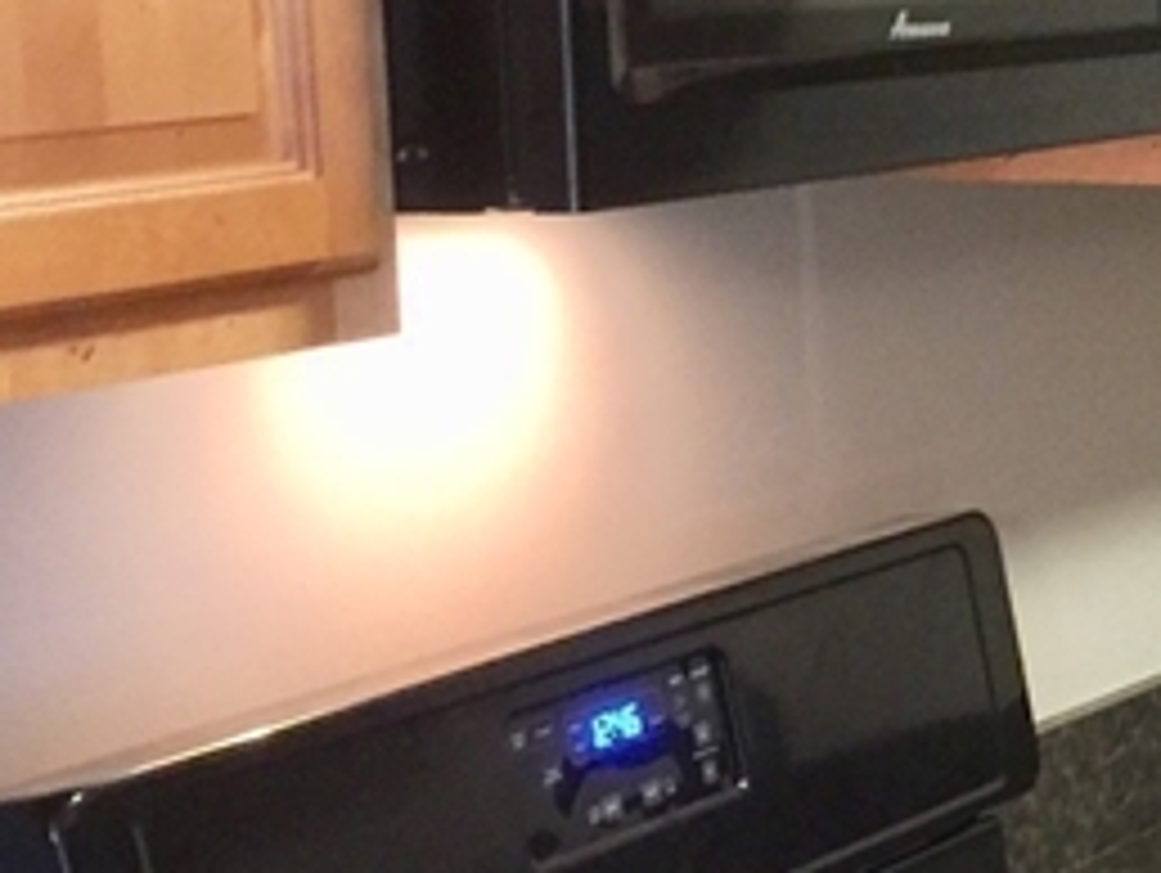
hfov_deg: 14.5
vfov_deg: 12.9
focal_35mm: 115
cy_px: 490
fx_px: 3861
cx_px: 2232
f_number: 2.2
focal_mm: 4.15
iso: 64
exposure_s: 1/4
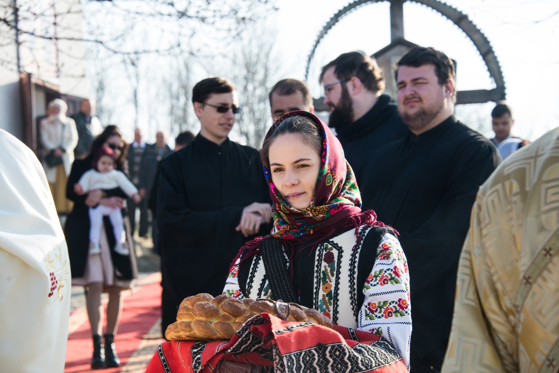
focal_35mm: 112
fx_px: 1740
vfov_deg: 12.2
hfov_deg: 18.3
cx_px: 280
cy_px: 186
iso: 100
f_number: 7.1
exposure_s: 1/100
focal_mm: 112
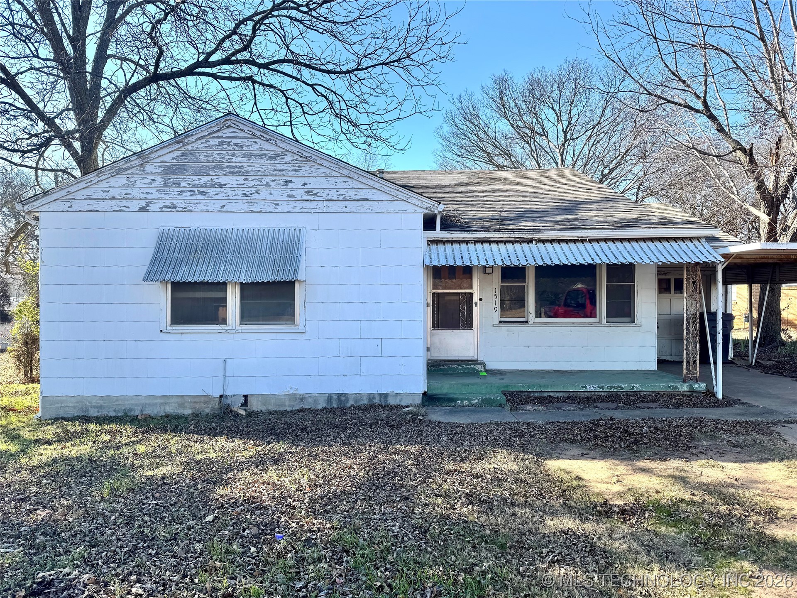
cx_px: 398
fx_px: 553
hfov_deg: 71.6
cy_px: 299
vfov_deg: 56.8
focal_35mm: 24
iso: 80
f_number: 1.78
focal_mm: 6.76
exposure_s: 1/1818
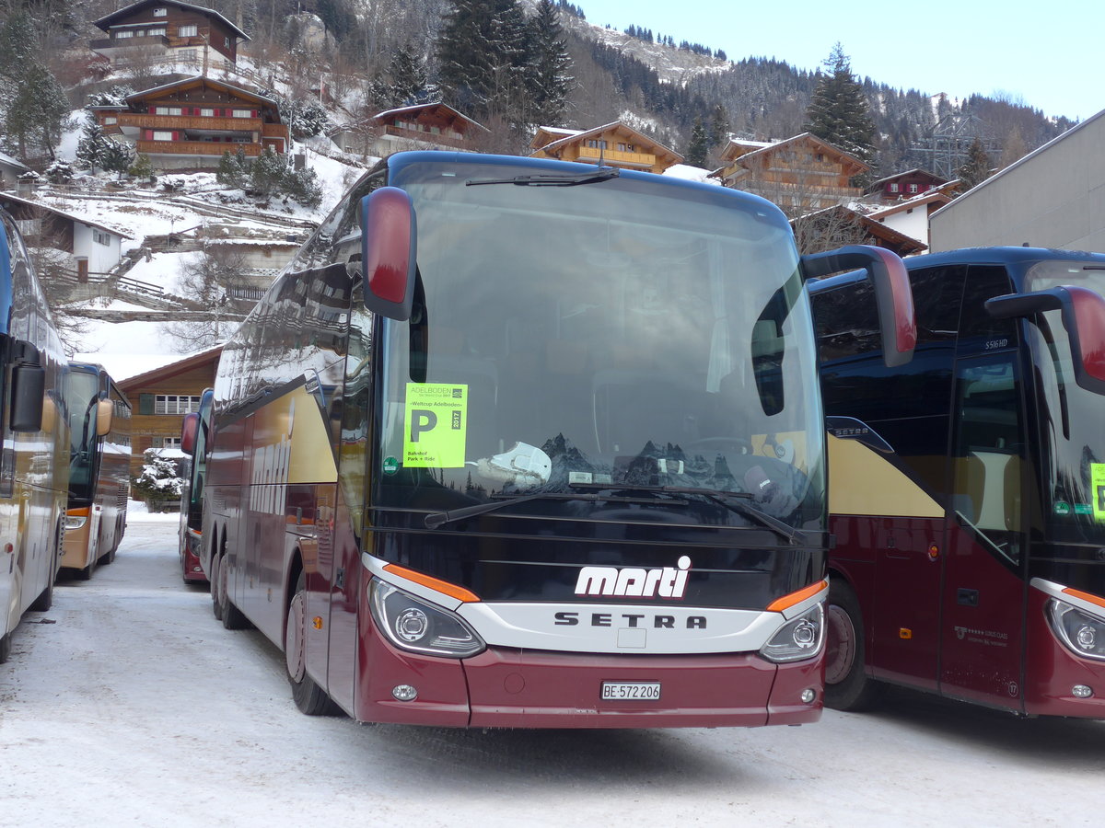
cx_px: 552
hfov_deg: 42.9
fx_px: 1405
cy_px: 414
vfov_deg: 32.9
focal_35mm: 44
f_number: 2.8
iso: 80
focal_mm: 9
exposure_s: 1/250
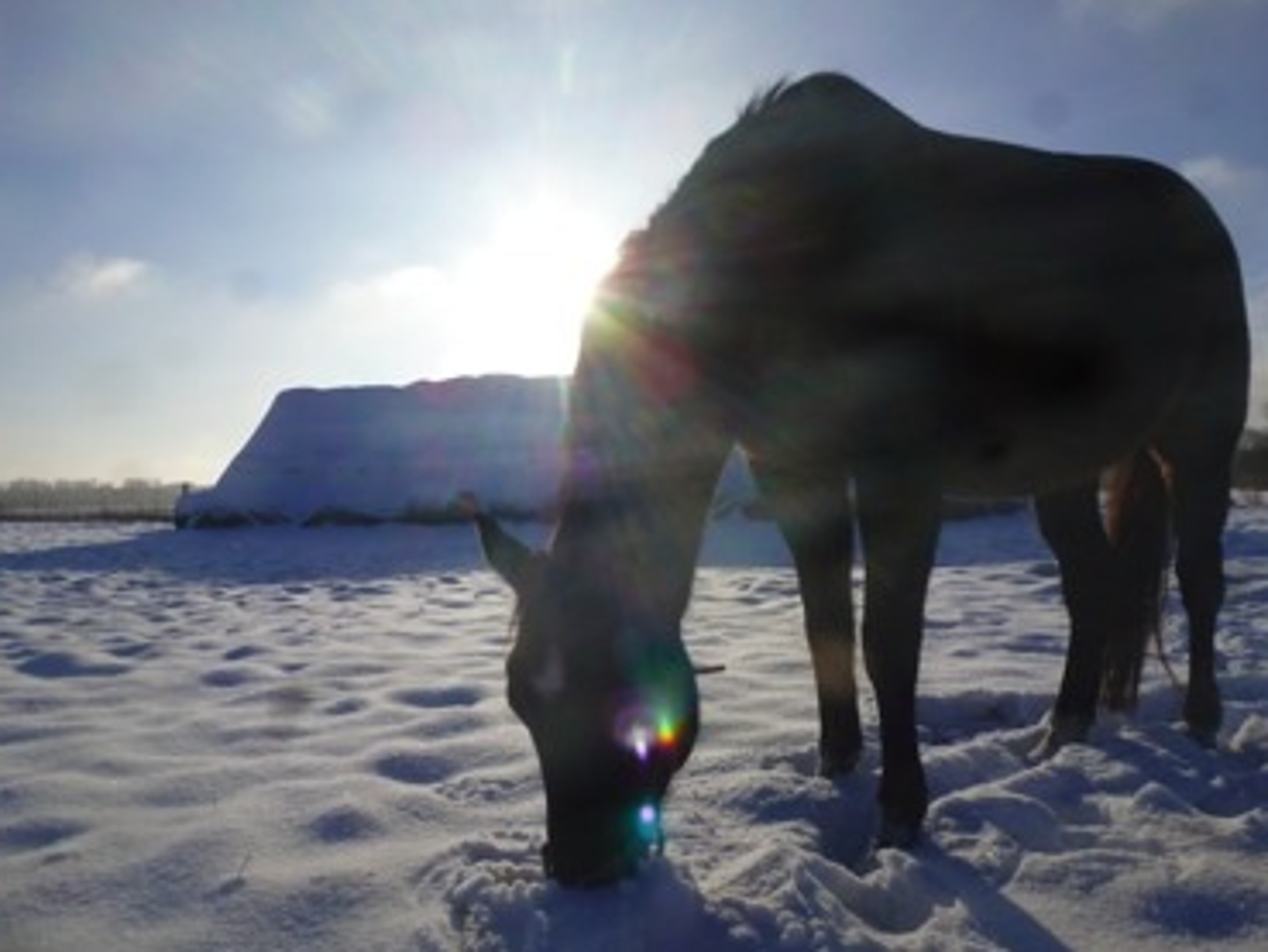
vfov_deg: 53.1
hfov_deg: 67.2
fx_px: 953
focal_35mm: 26
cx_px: 584
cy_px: 498
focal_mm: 4.3
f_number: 6.3
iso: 100
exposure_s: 1/1000
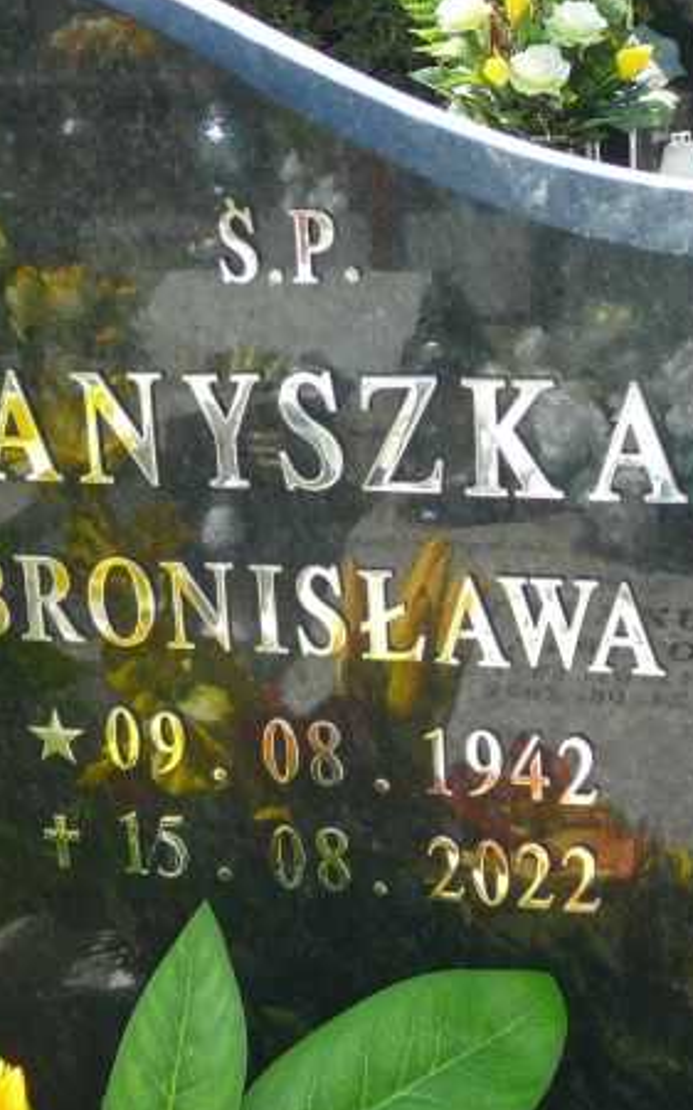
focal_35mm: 83
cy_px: 582
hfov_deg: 15.7
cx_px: 254
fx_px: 2510
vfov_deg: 24.9
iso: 80
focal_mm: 8.2
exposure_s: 1/200
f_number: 3.5
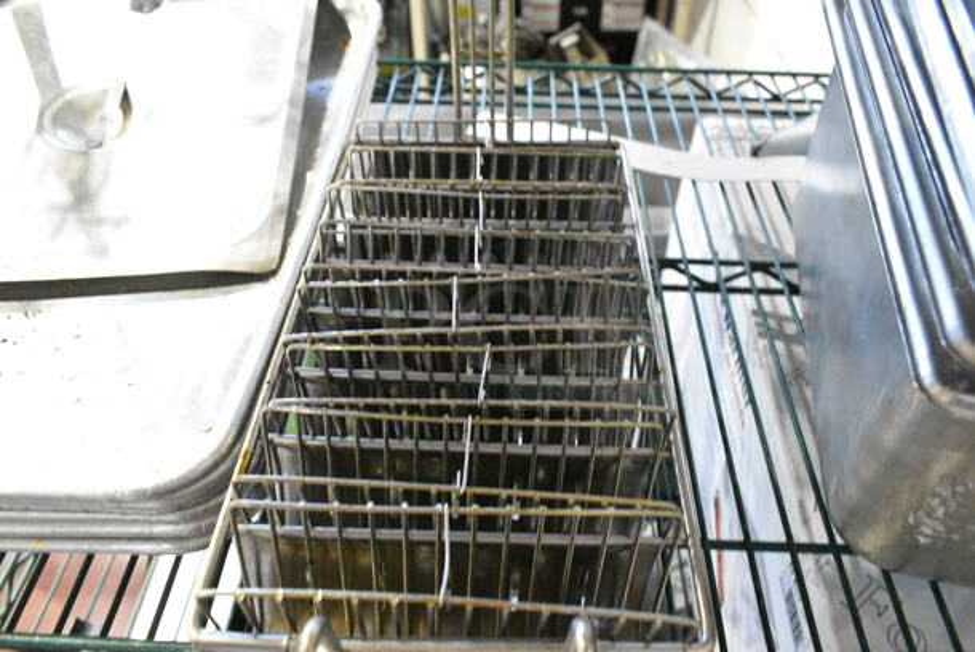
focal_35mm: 27
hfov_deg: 67.3
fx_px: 732
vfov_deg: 48.0
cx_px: 488
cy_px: 326
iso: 6400
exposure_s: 1/160
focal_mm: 18
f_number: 6.3
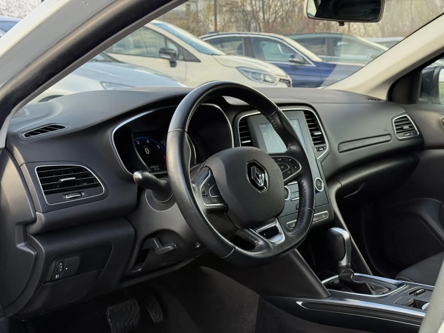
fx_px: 616
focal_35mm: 48
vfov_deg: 30.3
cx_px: 222
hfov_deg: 39.7
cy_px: 166
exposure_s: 1/368
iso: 80
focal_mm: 6.76
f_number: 1.78
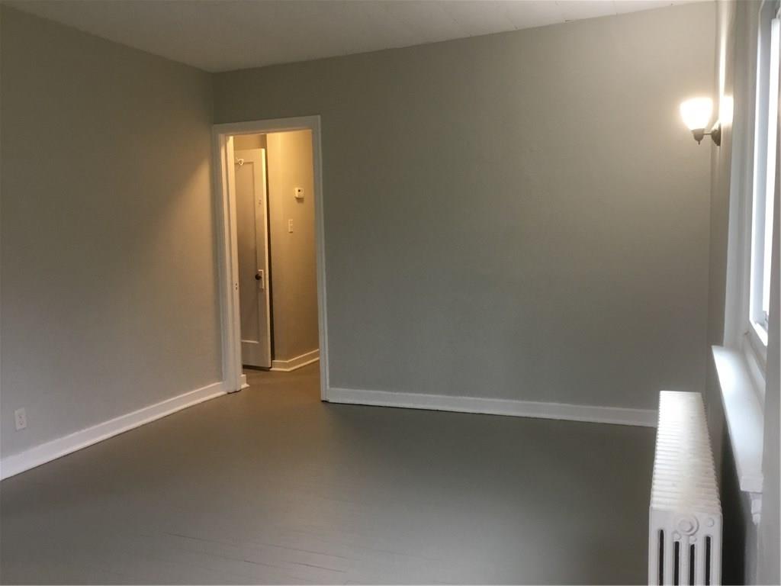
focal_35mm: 31
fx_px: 699
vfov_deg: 45.4
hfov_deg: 58.4
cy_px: 293
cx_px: 390
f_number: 2.4
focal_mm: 3.3
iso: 100
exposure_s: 1/30
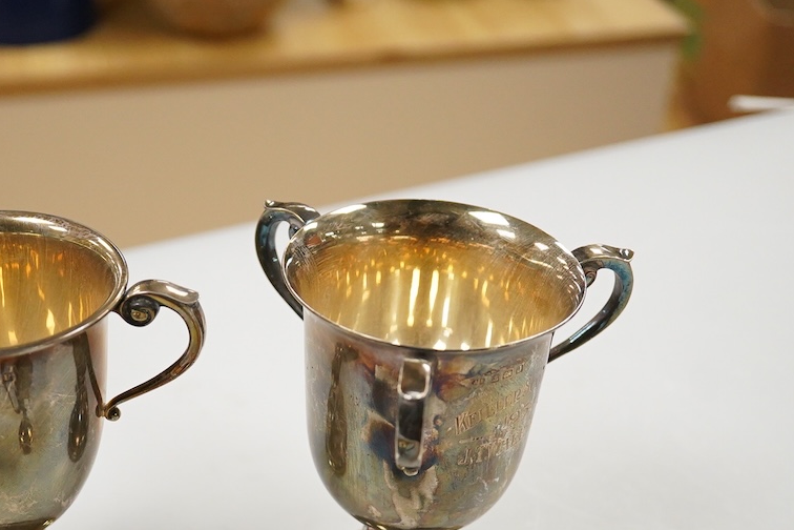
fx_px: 1478
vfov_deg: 20.2
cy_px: 371
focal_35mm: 67
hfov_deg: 29.9
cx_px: 283
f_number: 3.5
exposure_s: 1/500
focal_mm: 30
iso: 2500
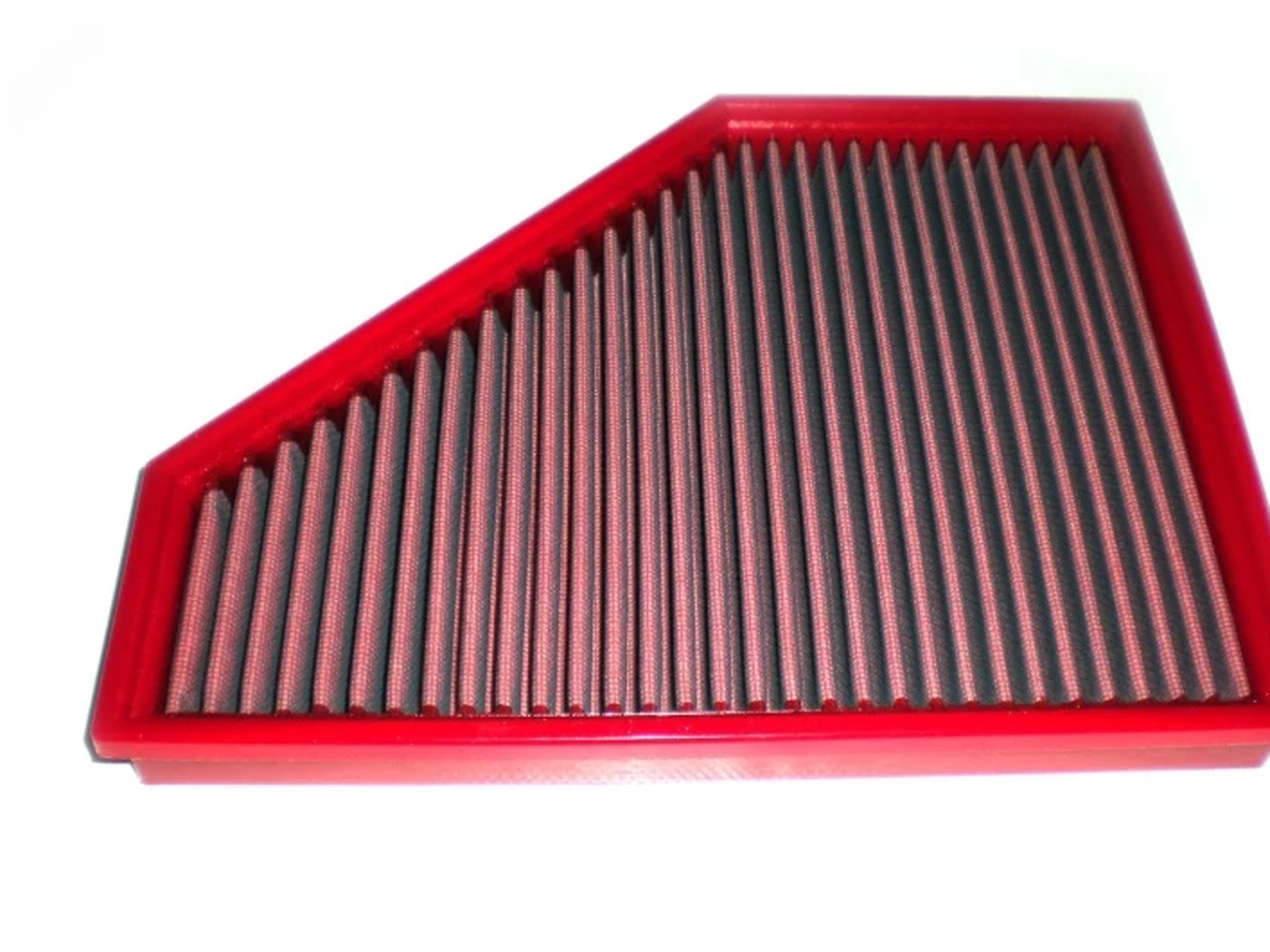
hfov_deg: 43.8
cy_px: 445
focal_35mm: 43
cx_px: 675
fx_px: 1577
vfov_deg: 33.6
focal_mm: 6.3
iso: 64
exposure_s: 1/60
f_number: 3.1
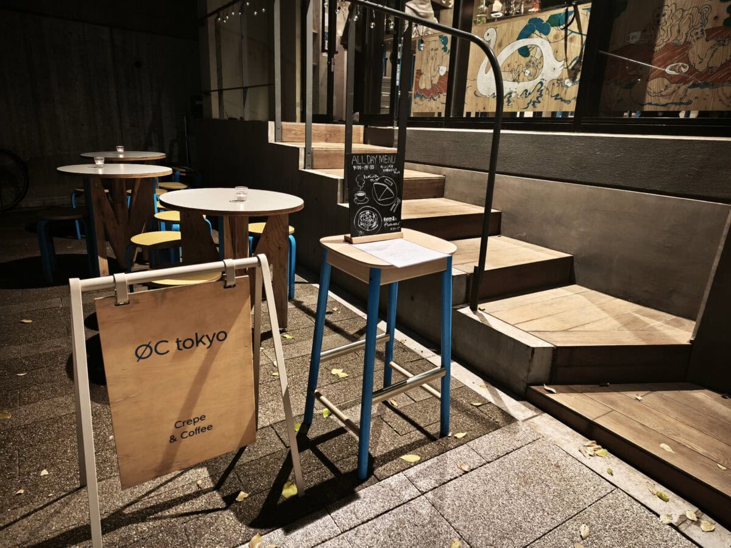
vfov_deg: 58.9
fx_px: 486
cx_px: 366
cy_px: 274
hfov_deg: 73.9
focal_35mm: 23
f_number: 1.6
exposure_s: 1/25
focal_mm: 6.5
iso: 2000
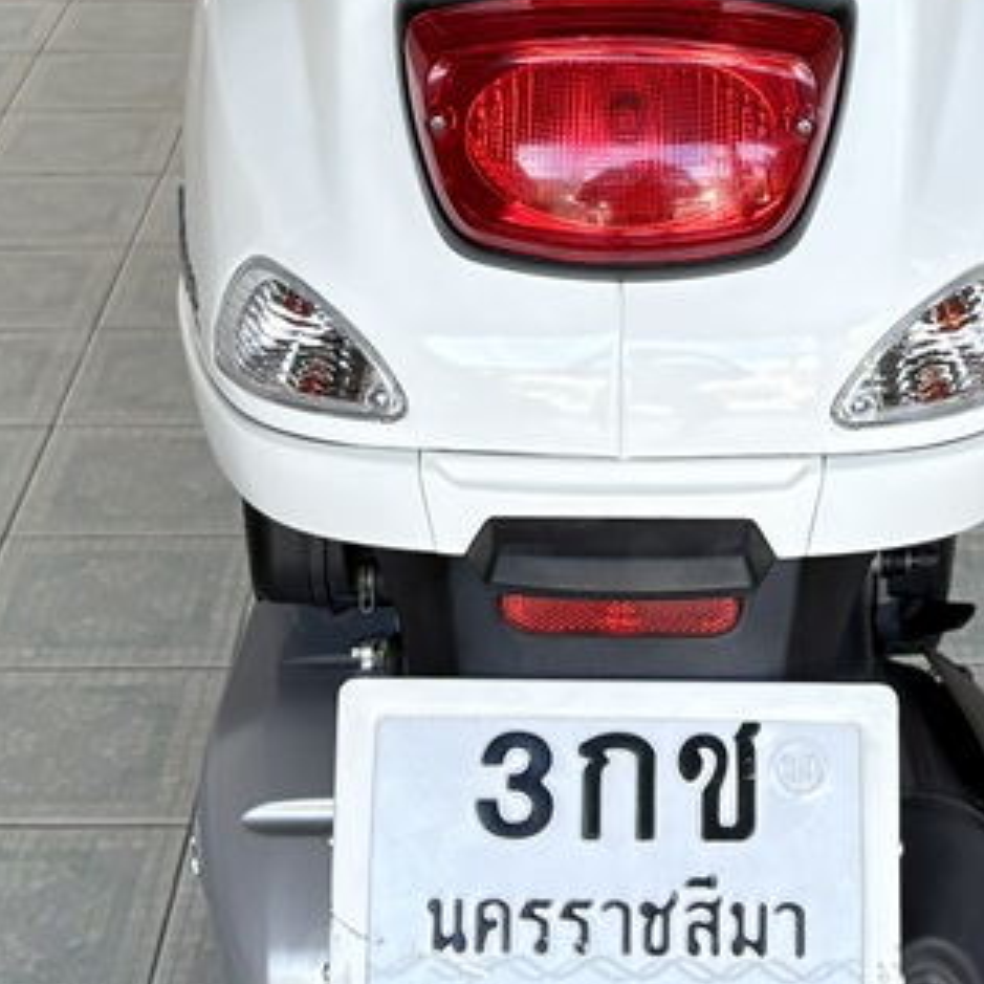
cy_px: -22
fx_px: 3023
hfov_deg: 18.4
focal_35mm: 94
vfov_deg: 18.0
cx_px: 635
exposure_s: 1/96
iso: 125
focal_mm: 5.96
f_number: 1.6
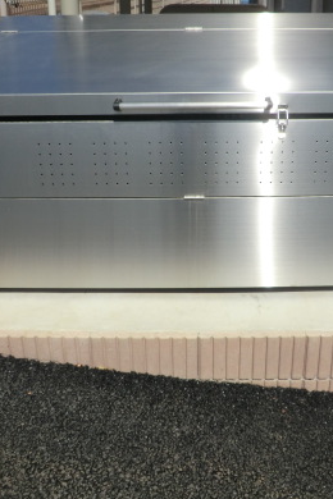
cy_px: 215
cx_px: 216
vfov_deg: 47.3
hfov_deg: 32.4
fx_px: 569
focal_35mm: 41
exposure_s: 1/400
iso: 80
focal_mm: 4.3
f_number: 7.5
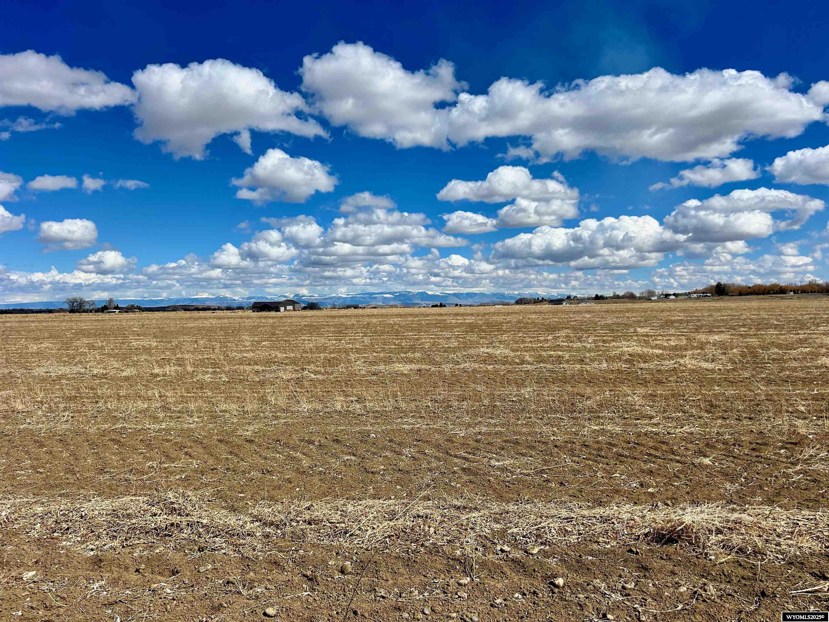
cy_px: 311
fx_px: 623
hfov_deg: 67.3
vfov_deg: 53.1
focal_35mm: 26
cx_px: 414
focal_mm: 5.7
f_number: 1.5
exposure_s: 1/10309
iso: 50
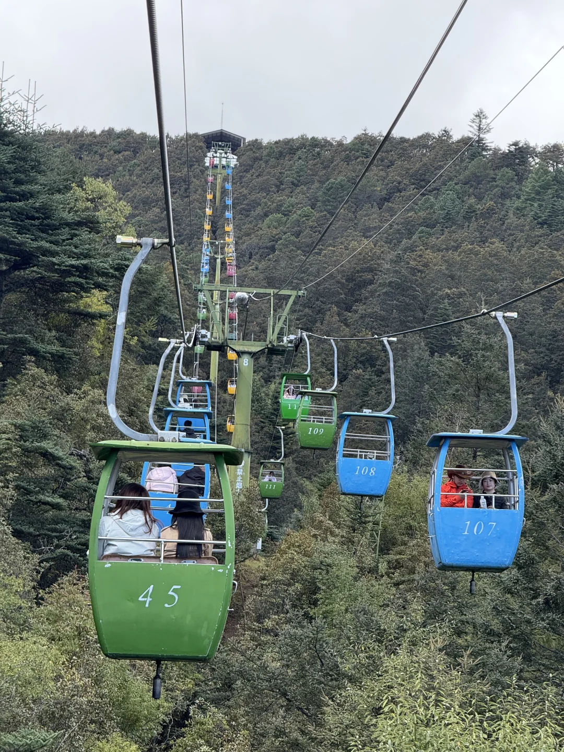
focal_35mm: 120
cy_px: 376
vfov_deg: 16.4
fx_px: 2607
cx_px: 282
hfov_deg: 12.3
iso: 64
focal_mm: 15.66
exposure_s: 1/314
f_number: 2.8
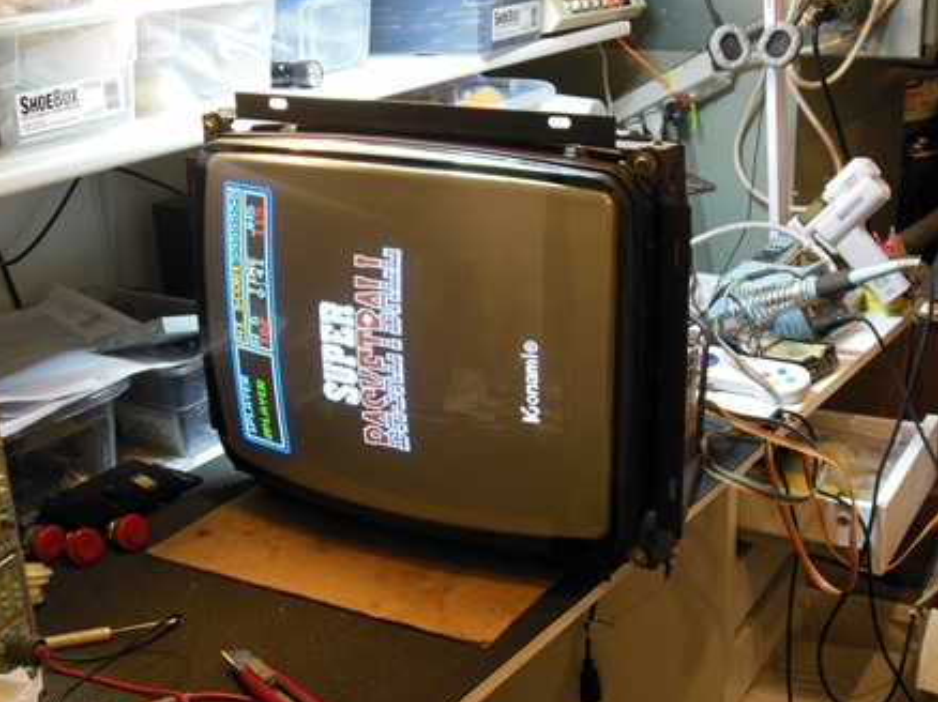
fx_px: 1192
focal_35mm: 44
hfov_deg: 43.0
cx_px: 460
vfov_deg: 32.8
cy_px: 351
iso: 400
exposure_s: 1/10
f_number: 3.8
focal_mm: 7.7
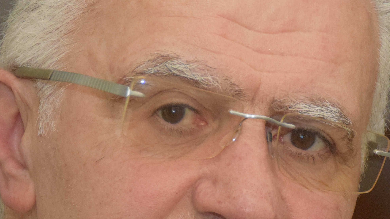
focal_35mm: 383
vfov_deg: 3.2
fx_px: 3961
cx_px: 185
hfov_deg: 5.6
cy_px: 183
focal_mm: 80
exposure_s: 1/60
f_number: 5.3
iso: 3200
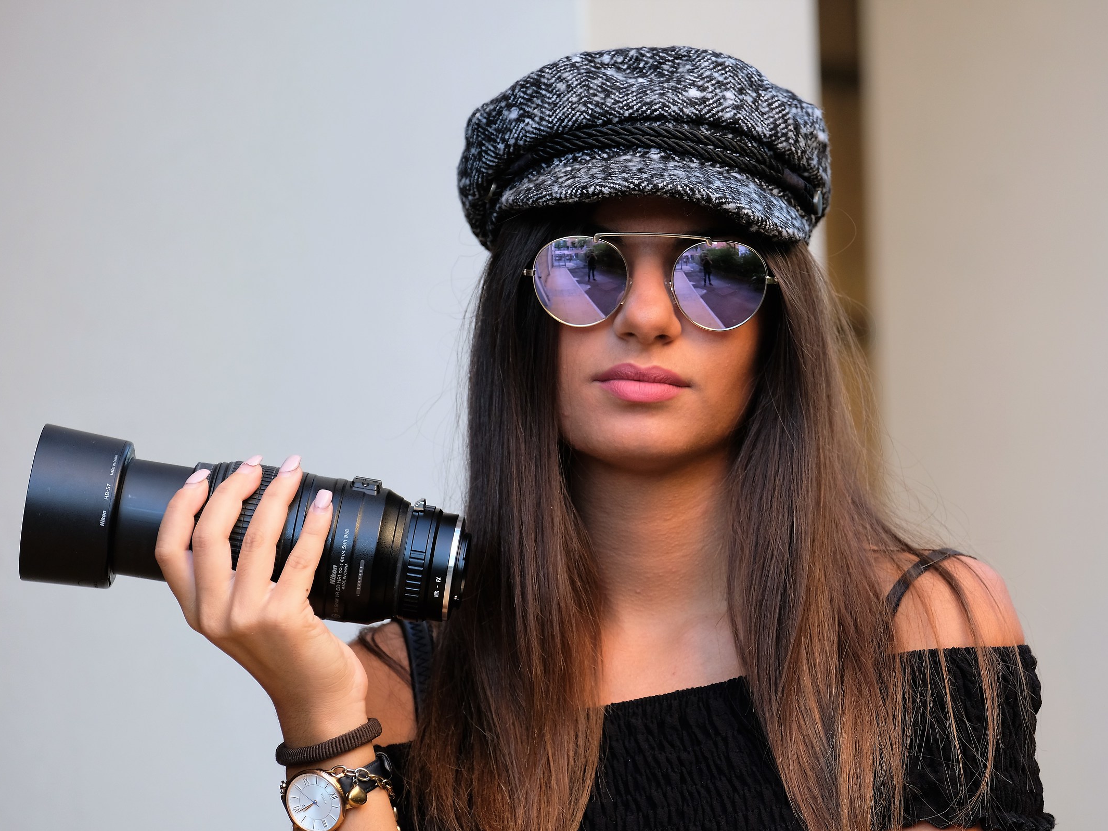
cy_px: 416
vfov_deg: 7.1
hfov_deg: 9.5
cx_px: 593
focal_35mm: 208
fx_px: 6658
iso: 400
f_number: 4.4
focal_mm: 128
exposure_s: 1/90
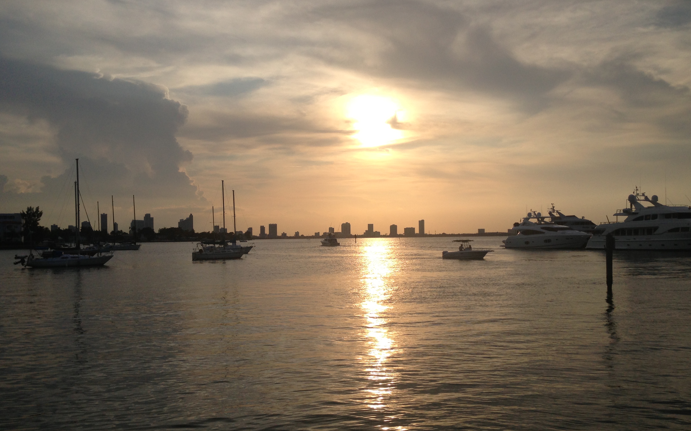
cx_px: 350
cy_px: 235
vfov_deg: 35.3
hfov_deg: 54.0
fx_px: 678
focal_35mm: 36
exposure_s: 1/3195
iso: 50
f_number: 2.4
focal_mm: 4.13
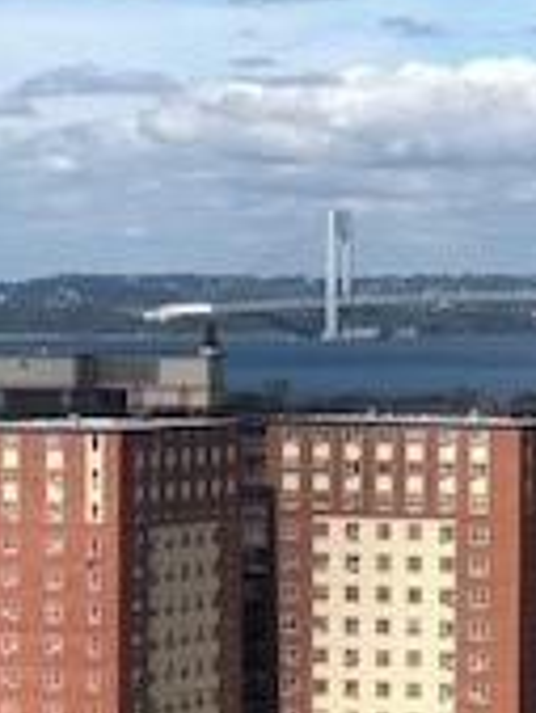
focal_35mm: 216
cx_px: 768
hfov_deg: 6.8
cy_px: 346
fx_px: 4454
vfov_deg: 9.2
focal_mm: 6.6
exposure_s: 1/1215
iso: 20
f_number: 2.8
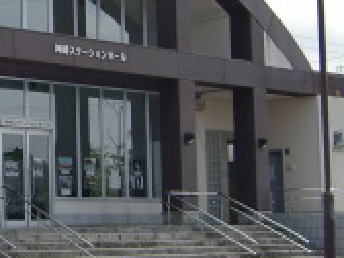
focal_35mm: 126
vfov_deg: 11.8
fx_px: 1252
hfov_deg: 15.1
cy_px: 133
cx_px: -78
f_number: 7.2
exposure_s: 1/200
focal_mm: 5.8
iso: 64
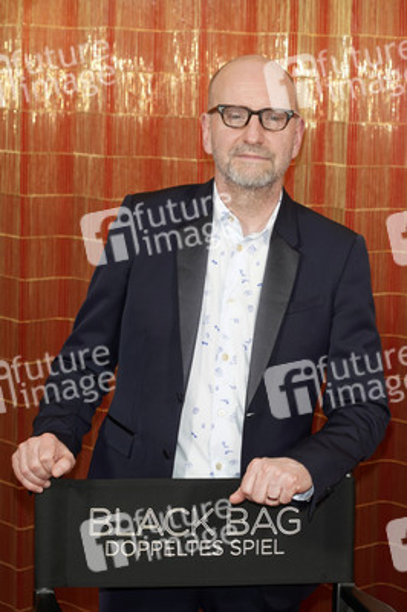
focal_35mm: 103
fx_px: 1750
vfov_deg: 19.8
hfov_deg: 13.3
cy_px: 306
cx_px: 204
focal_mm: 103
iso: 2000
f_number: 5.6
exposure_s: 1/160
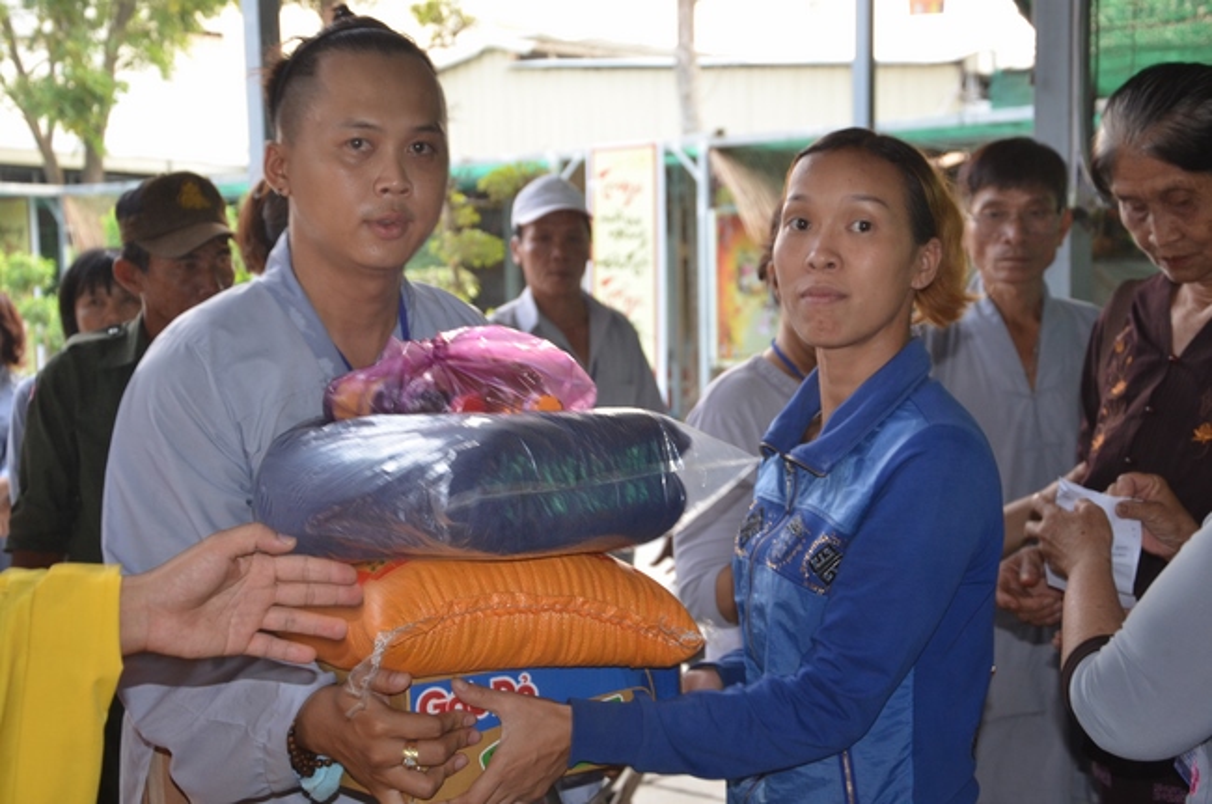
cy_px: 402
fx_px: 1916
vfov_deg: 23.7
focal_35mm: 57
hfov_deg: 35.1
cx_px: 606
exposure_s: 1/60
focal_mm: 38
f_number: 4.5
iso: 640
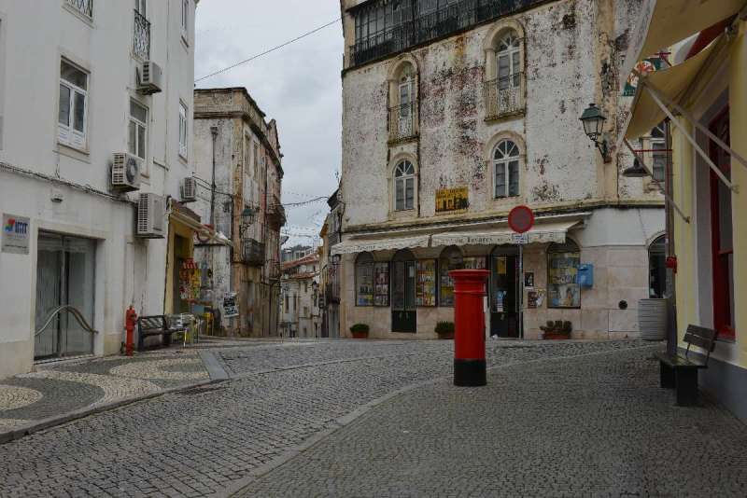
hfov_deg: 48.4
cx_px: 374
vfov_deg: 33.4
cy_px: 249
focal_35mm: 40
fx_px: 830
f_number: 10
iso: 125
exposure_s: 1/320
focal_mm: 40
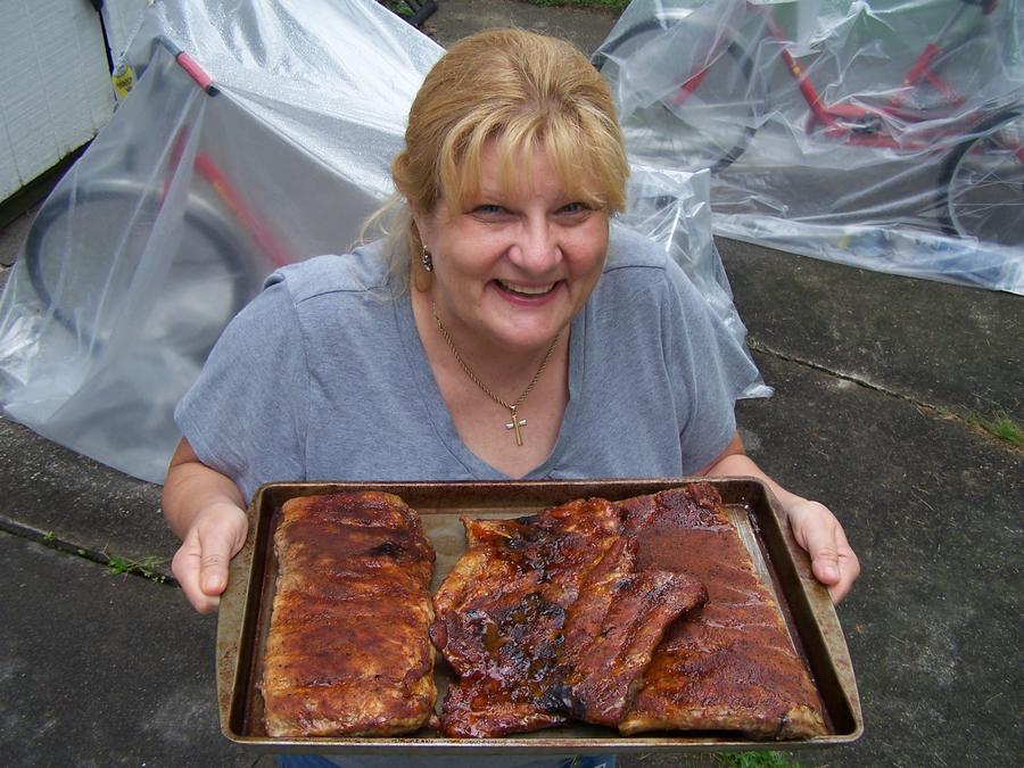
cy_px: 384
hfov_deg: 49.0
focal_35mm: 38
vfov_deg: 37.7
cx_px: 512
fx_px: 1124
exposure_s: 1/400
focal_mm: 6.3
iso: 80
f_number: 2.8
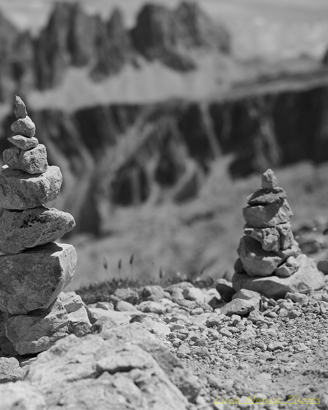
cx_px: 27
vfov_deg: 19.2
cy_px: 196
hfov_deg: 15.2
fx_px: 1213
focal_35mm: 100
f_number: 4
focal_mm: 63
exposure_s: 1/3000
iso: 100
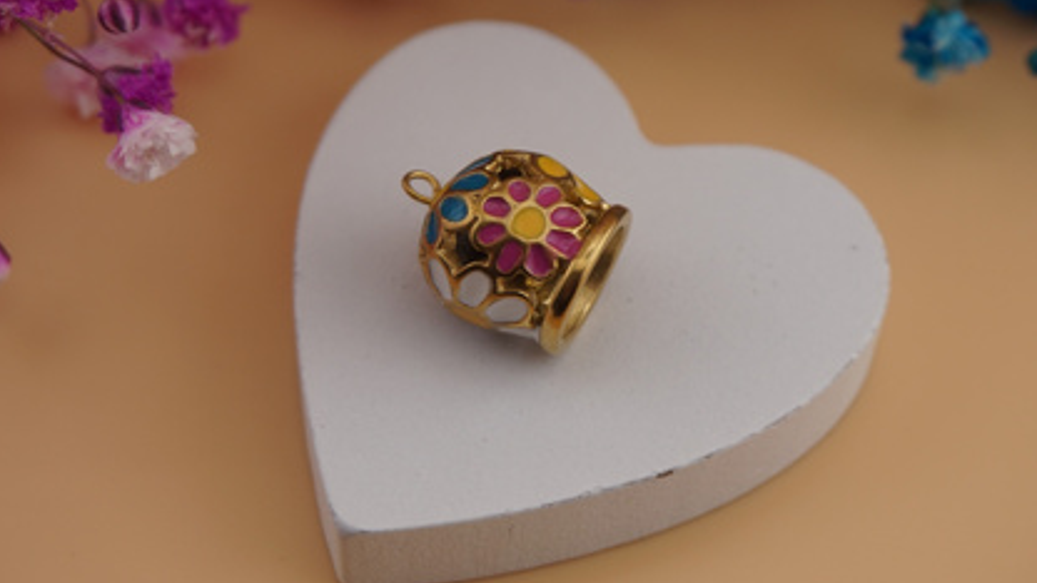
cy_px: 285
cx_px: 536
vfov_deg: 20.2
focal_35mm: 60
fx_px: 1638
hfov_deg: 35.1
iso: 100
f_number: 6.3
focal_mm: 35
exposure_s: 1/100
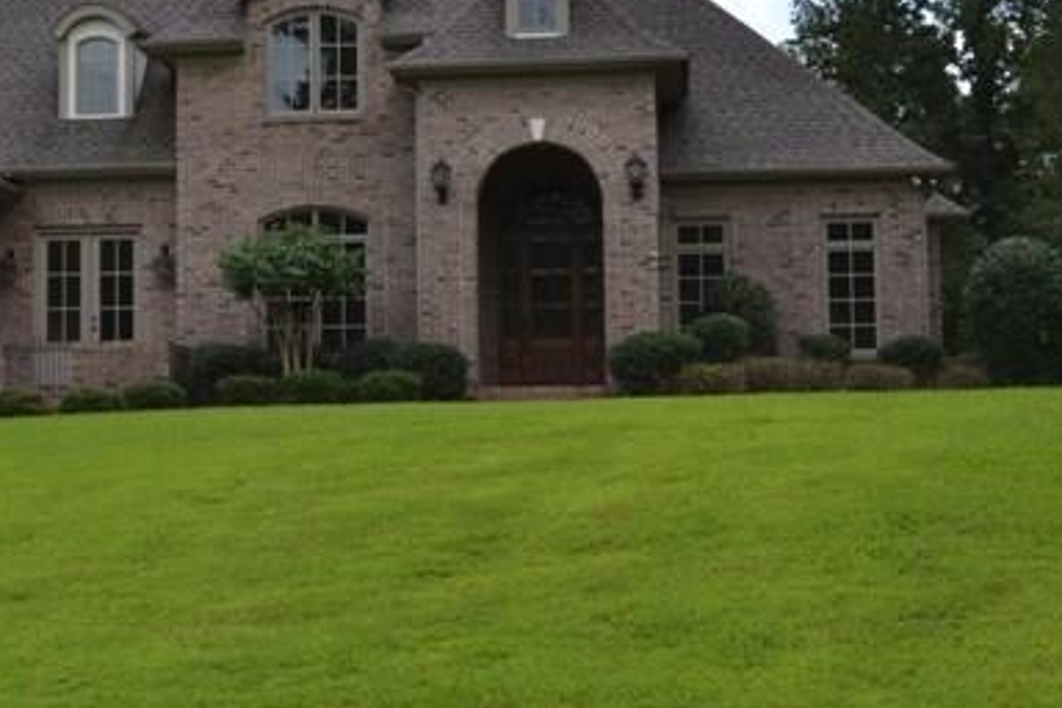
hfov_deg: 23.7
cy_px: 239
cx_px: 279
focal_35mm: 85
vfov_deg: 16.0
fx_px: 2507
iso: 100
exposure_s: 1/200
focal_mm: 34
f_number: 8
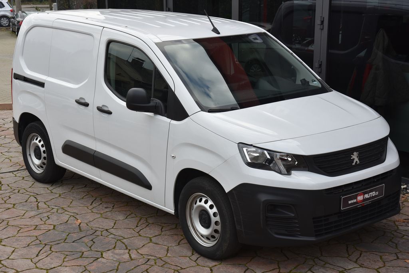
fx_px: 705
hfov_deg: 32.4
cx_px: 204
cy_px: 136
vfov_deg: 21.9
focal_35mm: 62
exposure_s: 1/250
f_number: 8
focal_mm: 62
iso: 500
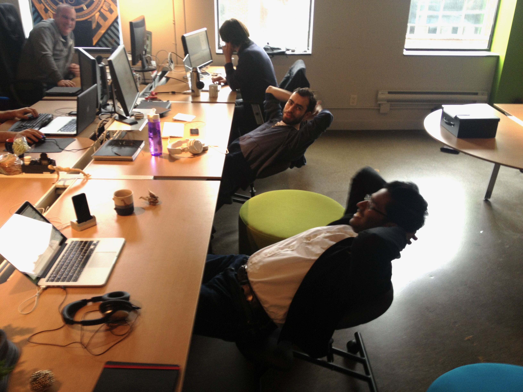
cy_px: 196
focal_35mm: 35
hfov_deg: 52.6
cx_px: 262
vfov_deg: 40.7
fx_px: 529
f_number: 2.4
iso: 64
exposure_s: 1/20
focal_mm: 4.28
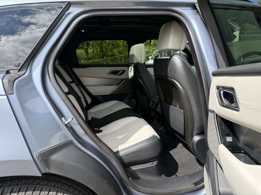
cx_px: 130
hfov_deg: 71.6
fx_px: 181
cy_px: 98
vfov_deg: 56.8
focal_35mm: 24
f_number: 1.78
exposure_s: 1/1553
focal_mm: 6.76
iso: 100
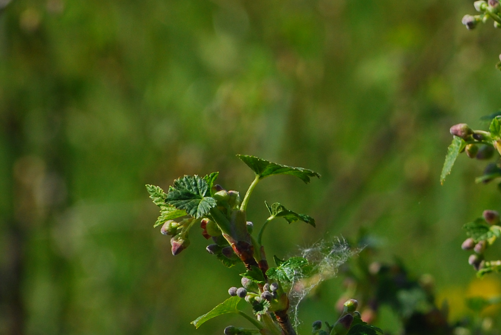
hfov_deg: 5.9
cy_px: 103
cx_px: 654
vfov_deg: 4.0
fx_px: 4849
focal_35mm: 348
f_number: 10
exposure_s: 1/640
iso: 200
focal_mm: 86
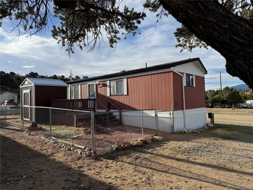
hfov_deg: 71.6
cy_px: 95
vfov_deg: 56.8
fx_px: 175
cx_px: 126
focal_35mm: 24
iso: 80
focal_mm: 6.76
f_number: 1.78
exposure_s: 1/4950
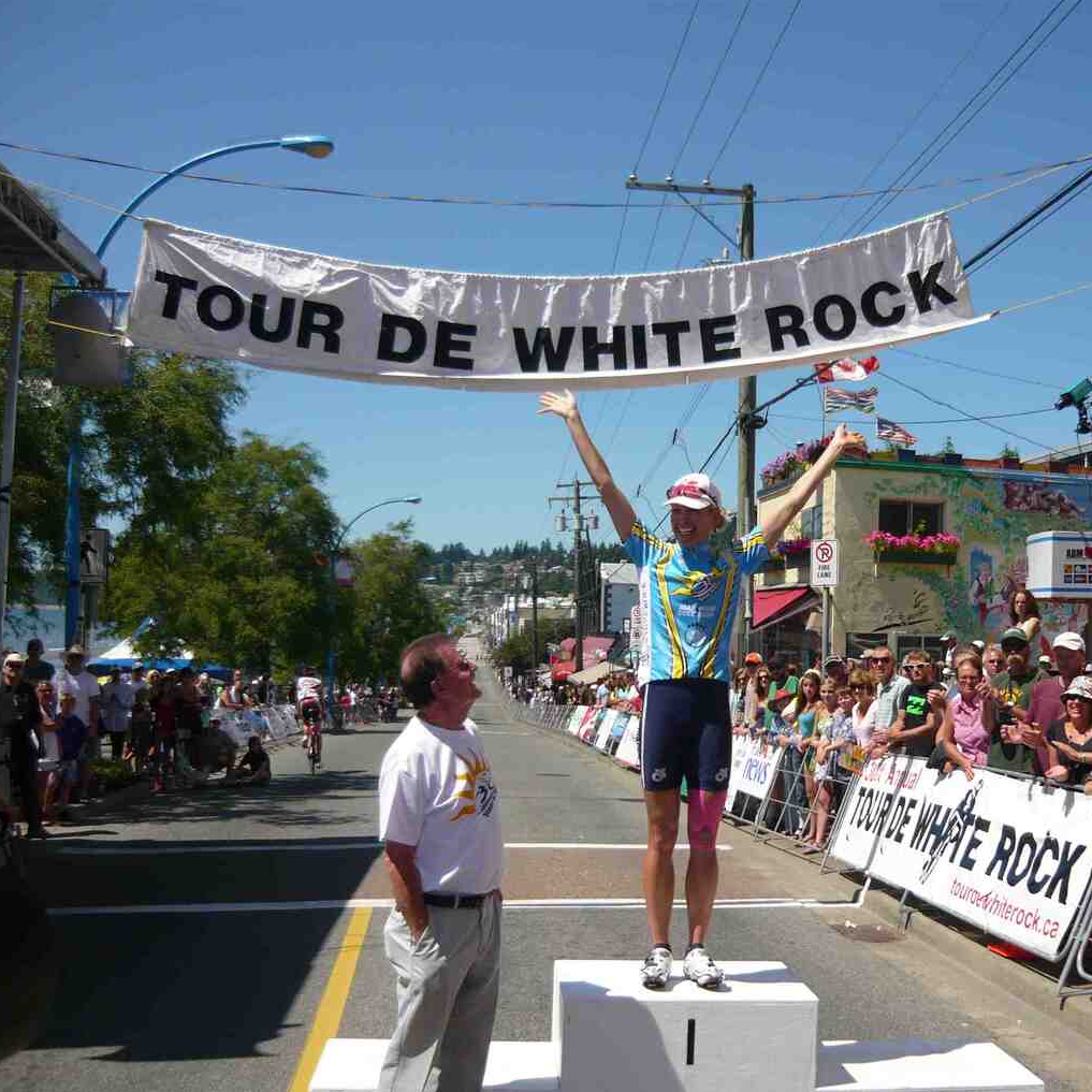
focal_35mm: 39
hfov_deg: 42.6
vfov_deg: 42.8
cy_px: 545
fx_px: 1392
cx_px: 656
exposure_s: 1/250
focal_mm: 5.5
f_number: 8
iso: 100
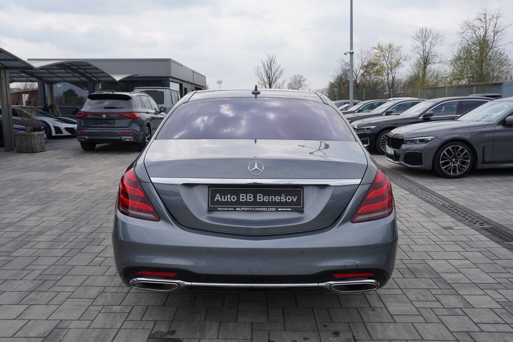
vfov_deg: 45.0
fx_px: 413
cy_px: 171
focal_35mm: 29
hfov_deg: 63.7
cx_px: 256
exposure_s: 1/250
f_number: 8
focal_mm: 29
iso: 100
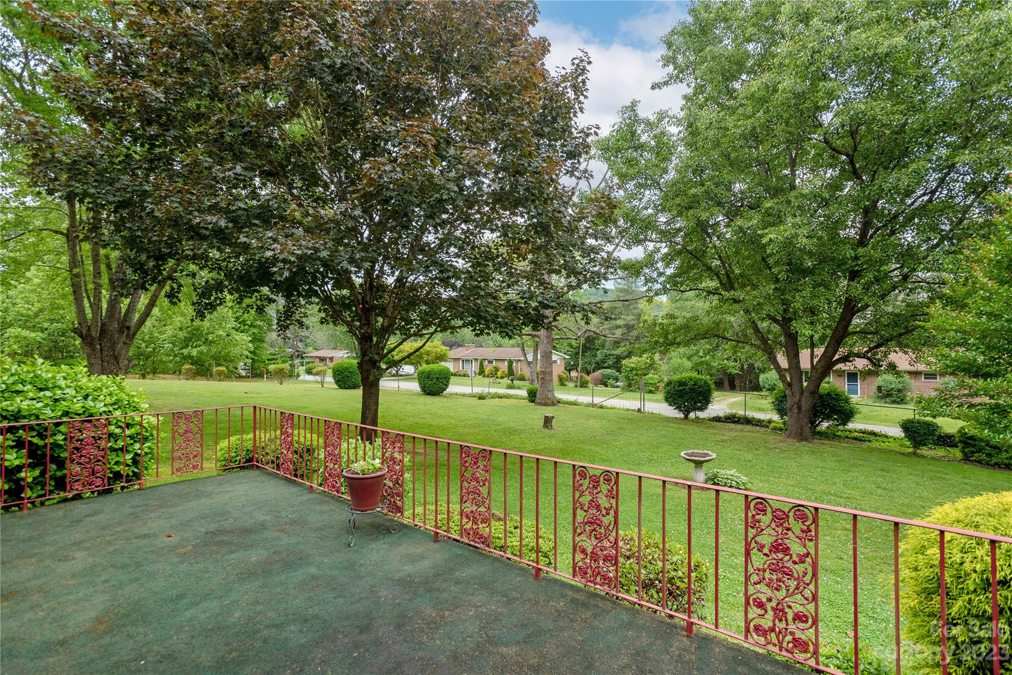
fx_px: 478
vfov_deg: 70.5
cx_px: 506
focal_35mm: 17
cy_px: 338
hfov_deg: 93.3
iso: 320
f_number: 7.1
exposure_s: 1/640
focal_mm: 17
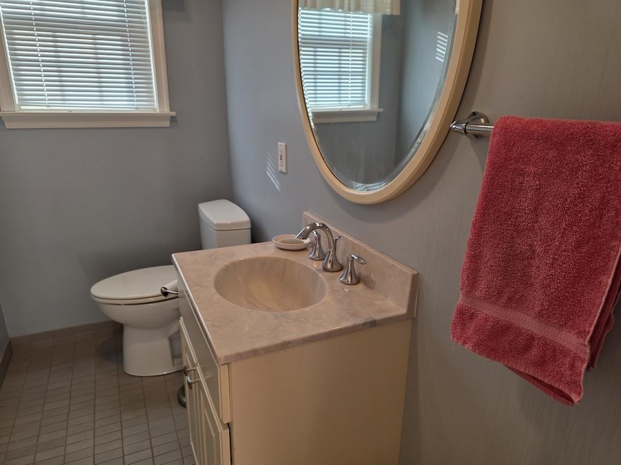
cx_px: 310
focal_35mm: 23
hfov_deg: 73.9
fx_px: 413
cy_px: 232
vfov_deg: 58.9
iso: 100
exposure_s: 1/120
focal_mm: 6.3
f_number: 1.7
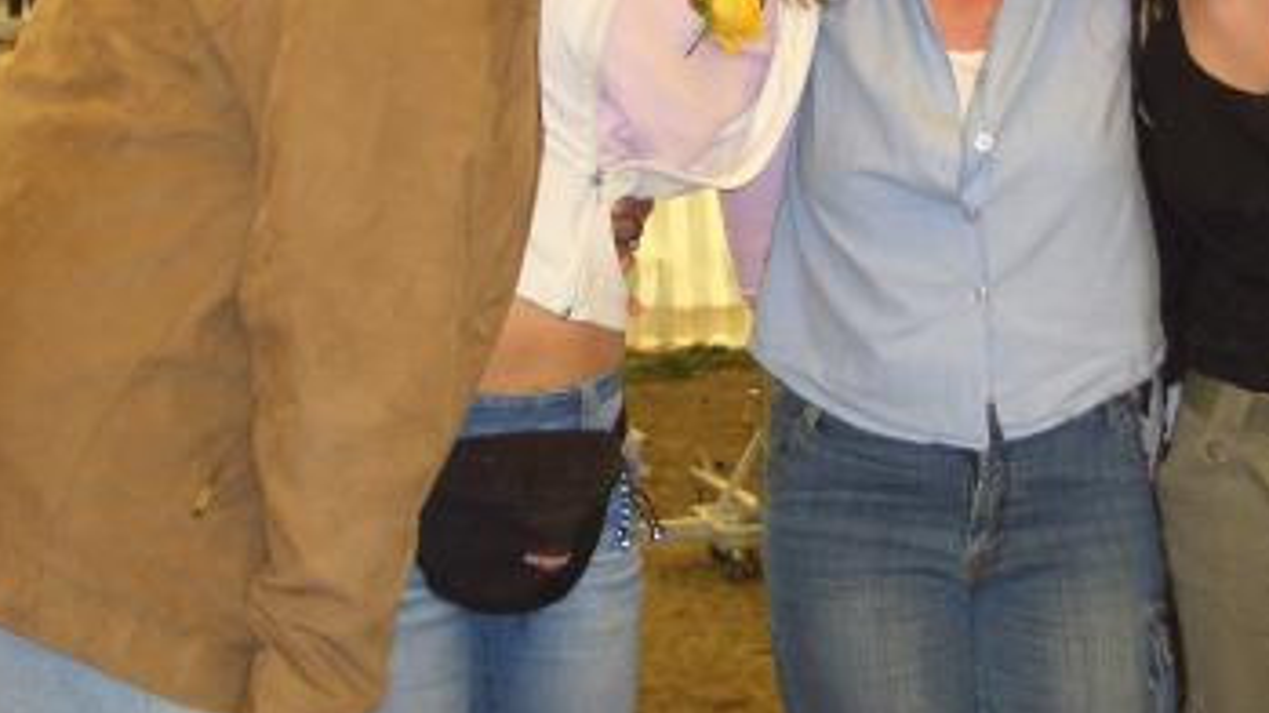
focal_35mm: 70
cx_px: 887
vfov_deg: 16.9
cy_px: 55
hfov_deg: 29.9
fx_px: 2355
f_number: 2.6
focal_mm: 5.8
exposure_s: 1/60
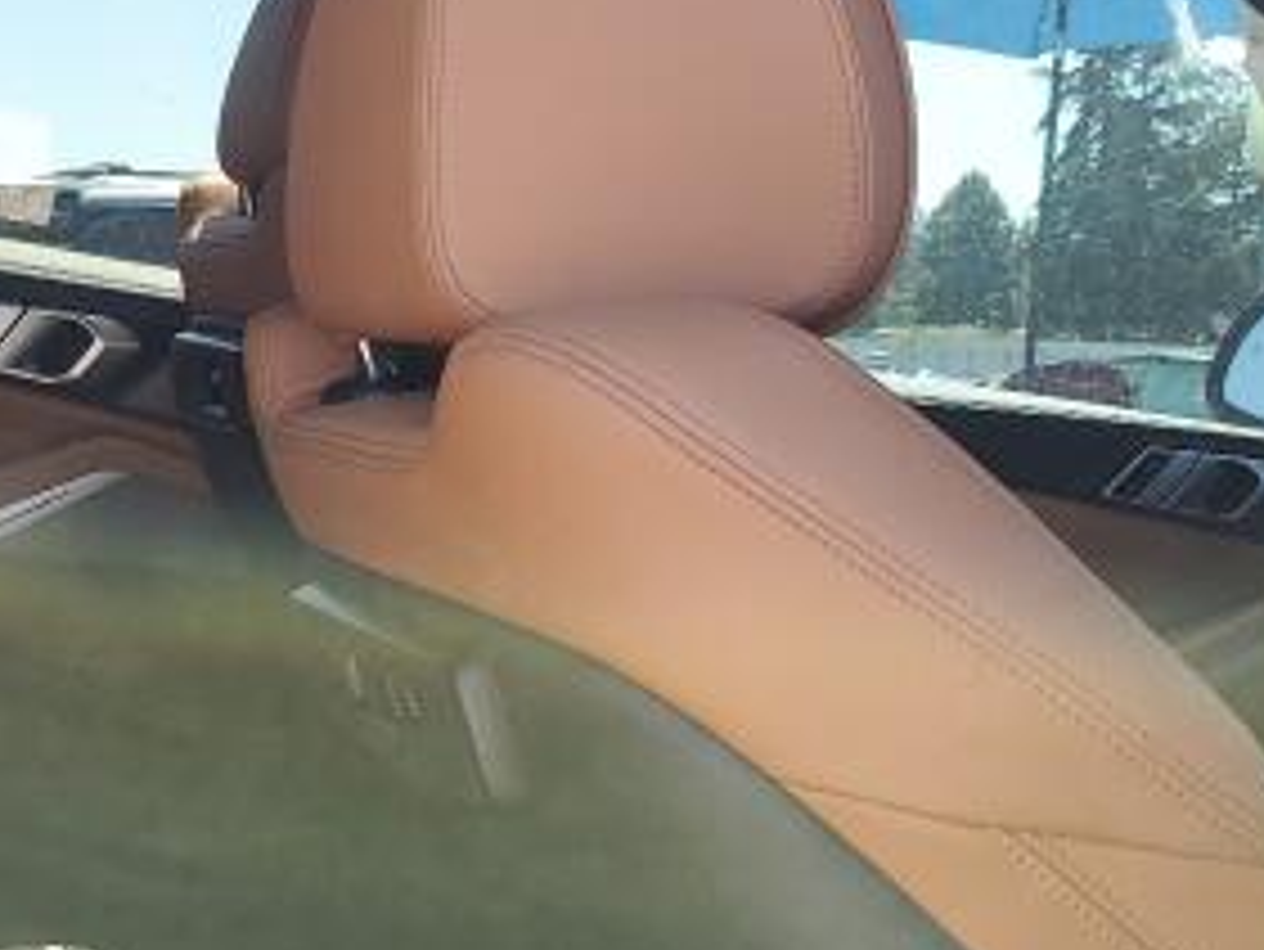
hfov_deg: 25.4
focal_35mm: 74
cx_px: 103
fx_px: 2703
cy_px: 815
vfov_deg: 19.6
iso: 50
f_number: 1.5
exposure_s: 1/294
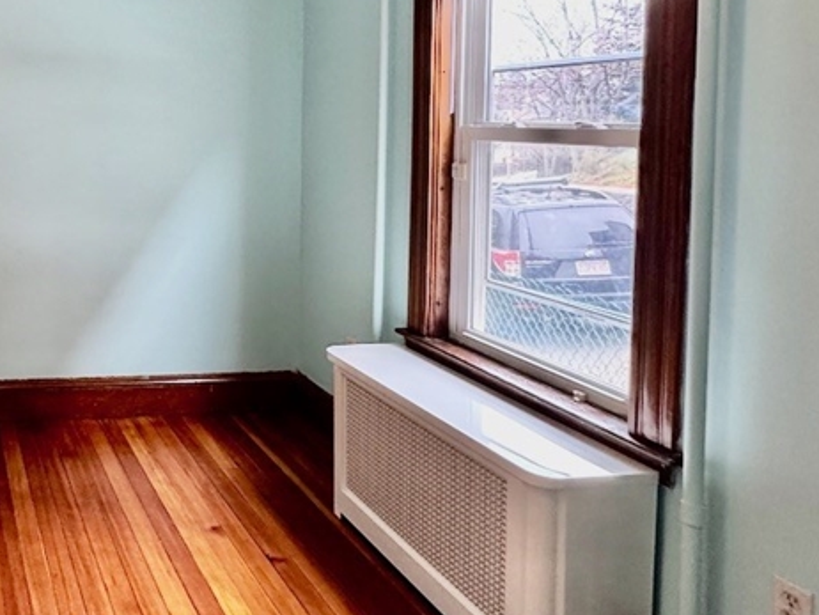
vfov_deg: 44.1
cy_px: 158
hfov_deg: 46.7
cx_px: -32
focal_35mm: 31
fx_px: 734
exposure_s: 1/60
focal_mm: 2.22
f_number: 2.2
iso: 250
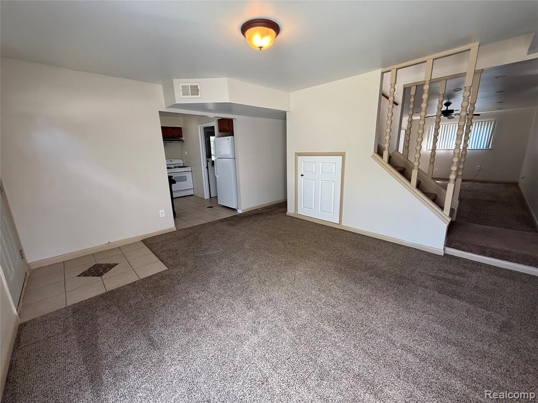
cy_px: 202
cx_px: 269
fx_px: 218
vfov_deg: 85.7
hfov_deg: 102.1
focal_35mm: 14
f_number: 2.2
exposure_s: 1/120
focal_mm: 2.22
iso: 200
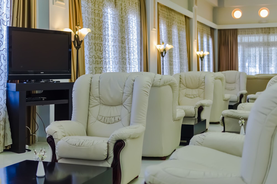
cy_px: 92
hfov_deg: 37.9
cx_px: 138
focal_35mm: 52
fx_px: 403
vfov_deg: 25.6
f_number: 2
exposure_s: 1/400
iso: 800
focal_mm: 35
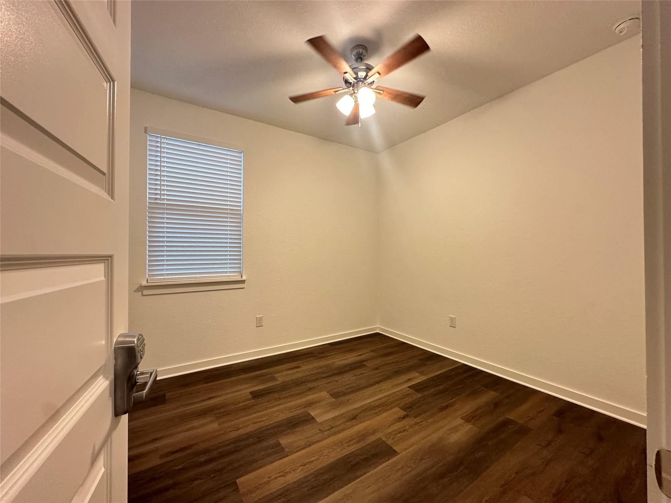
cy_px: 252
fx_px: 271
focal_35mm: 14
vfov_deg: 85.7
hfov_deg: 102.1
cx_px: 336
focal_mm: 2.22
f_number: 2.2
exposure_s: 1/60
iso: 200
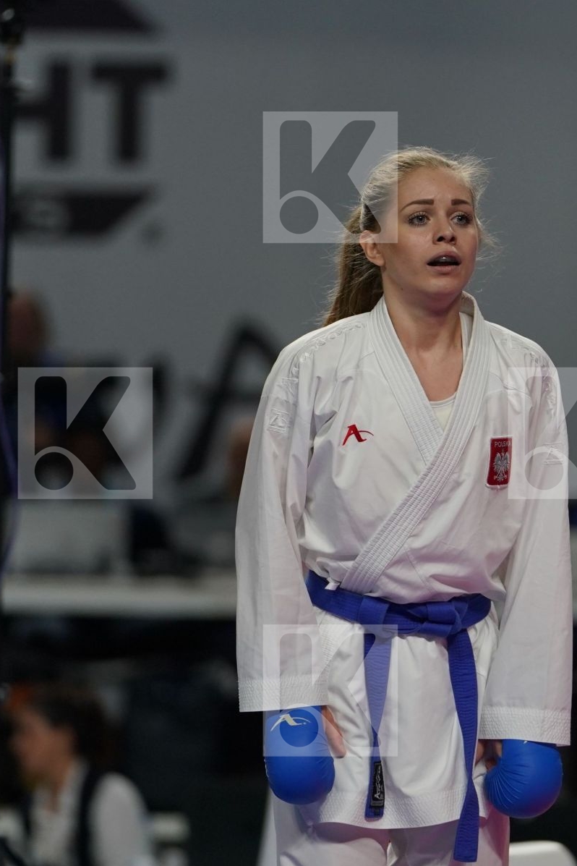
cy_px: 433
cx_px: 330
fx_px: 10409
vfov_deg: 4.8
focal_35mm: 433
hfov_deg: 3.2
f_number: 2.8
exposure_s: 1/1000
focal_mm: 192
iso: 800
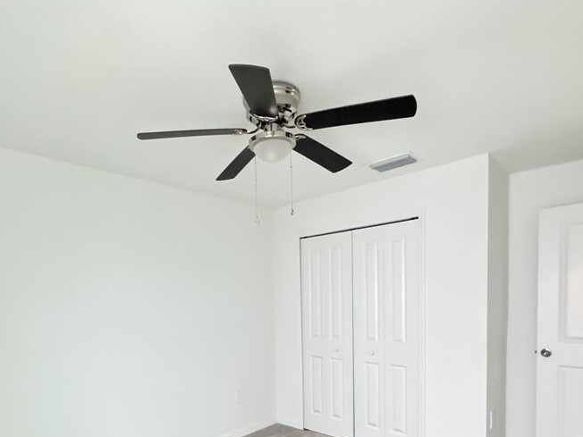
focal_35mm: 22
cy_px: 321
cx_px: 249
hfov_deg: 75.9
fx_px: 371
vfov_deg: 58.3
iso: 1600
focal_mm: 2.22
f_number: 2.2
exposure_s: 1/34
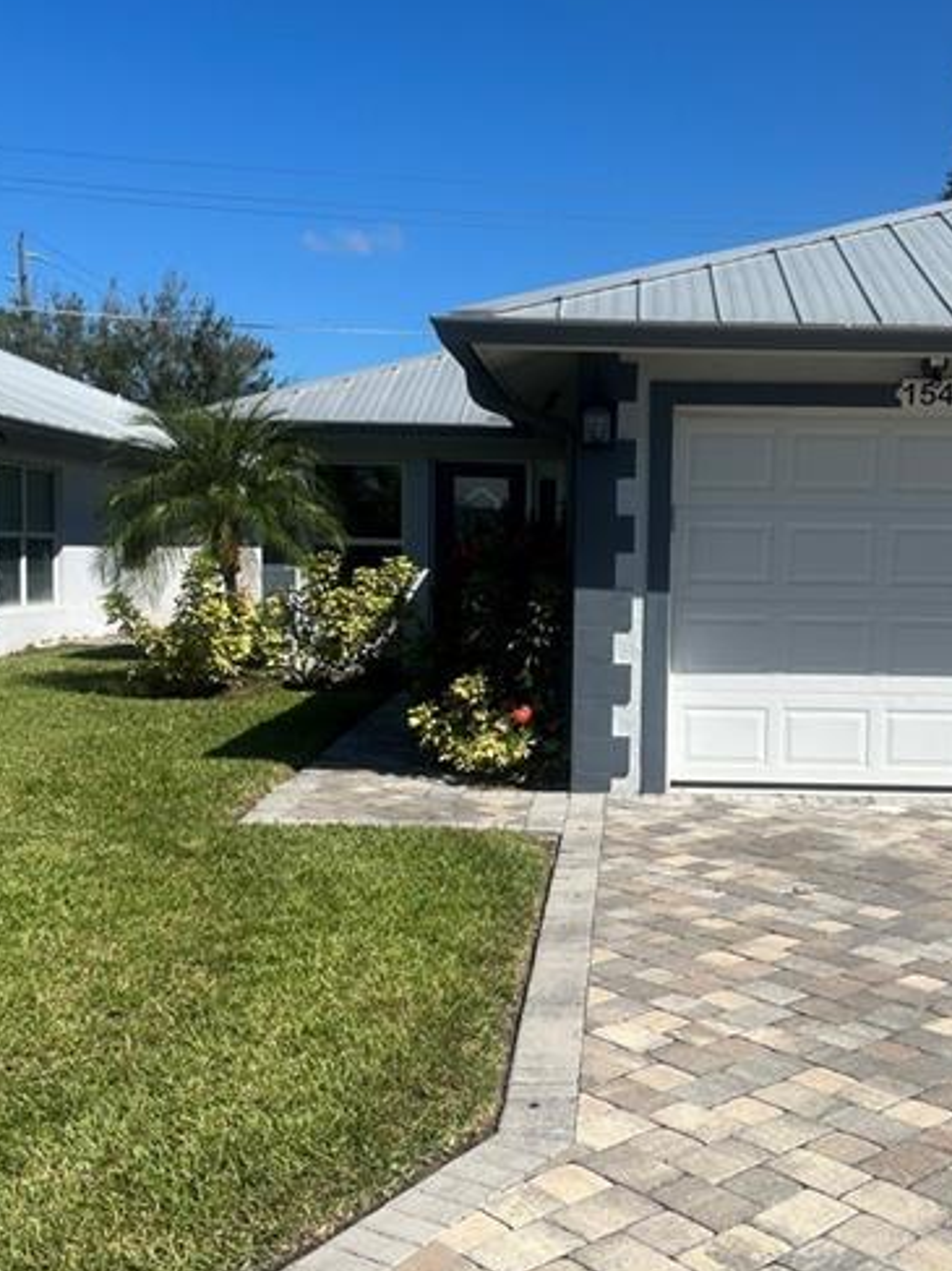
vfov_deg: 45.8
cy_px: 668
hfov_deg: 34.7
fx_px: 1504
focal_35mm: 41
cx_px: 649
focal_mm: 5.1
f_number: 1.6
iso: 50
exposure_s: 1/5319
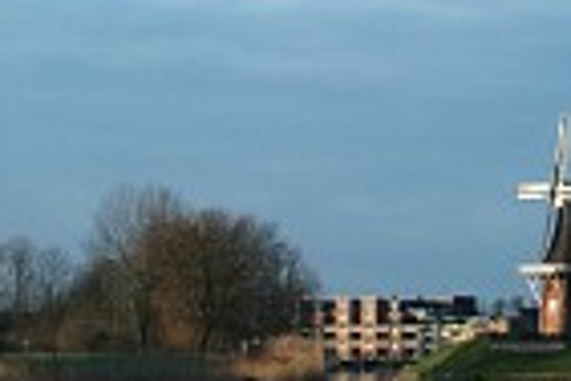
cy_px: -18
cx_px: 822
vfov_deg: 8.1
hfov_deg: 11.7
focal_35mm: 169
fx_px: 2680
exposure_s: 1/1000
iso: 400
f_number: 6.7
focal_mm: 35
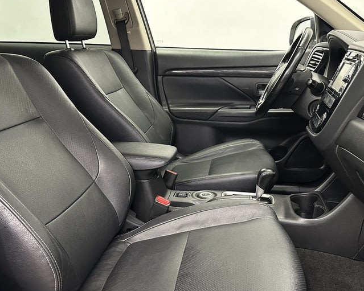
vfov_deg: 44.4
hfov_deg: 54.2
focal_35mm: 33
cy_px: 171
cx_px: 187
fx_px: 355
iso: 640
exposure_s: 1/33
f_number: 1.78
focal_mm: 6.86
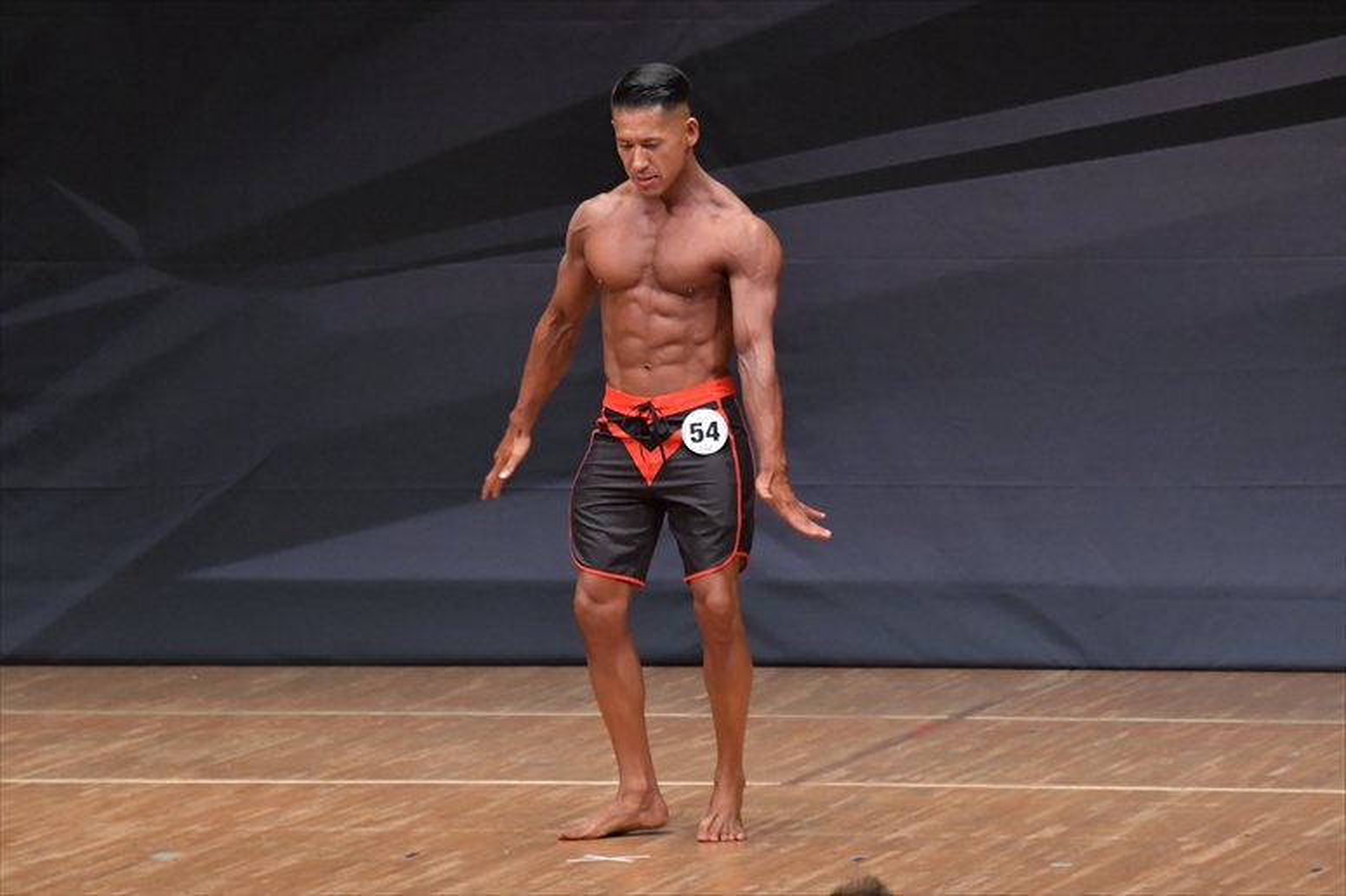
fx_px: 11211
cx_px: 673
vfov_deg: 4.6
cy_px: 448
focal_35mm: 300
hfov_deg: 6.9
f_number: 5.6
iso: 6400
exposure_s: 1/400
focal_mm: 200
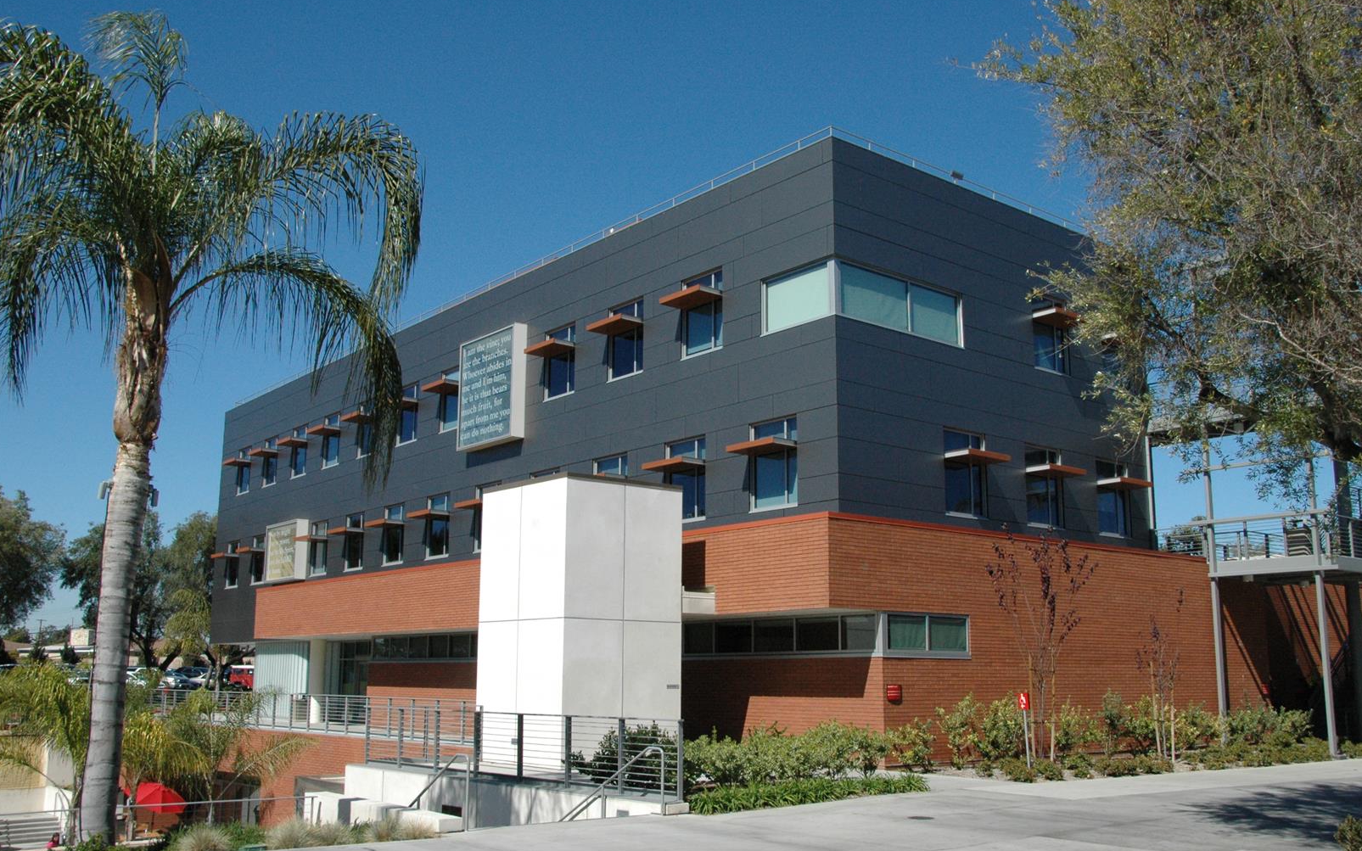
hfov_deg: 56.7
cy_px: 432
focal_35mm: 34
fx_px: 1262
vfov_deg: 37.3
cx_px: 683
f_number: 13
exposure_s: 1/750
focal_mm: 22
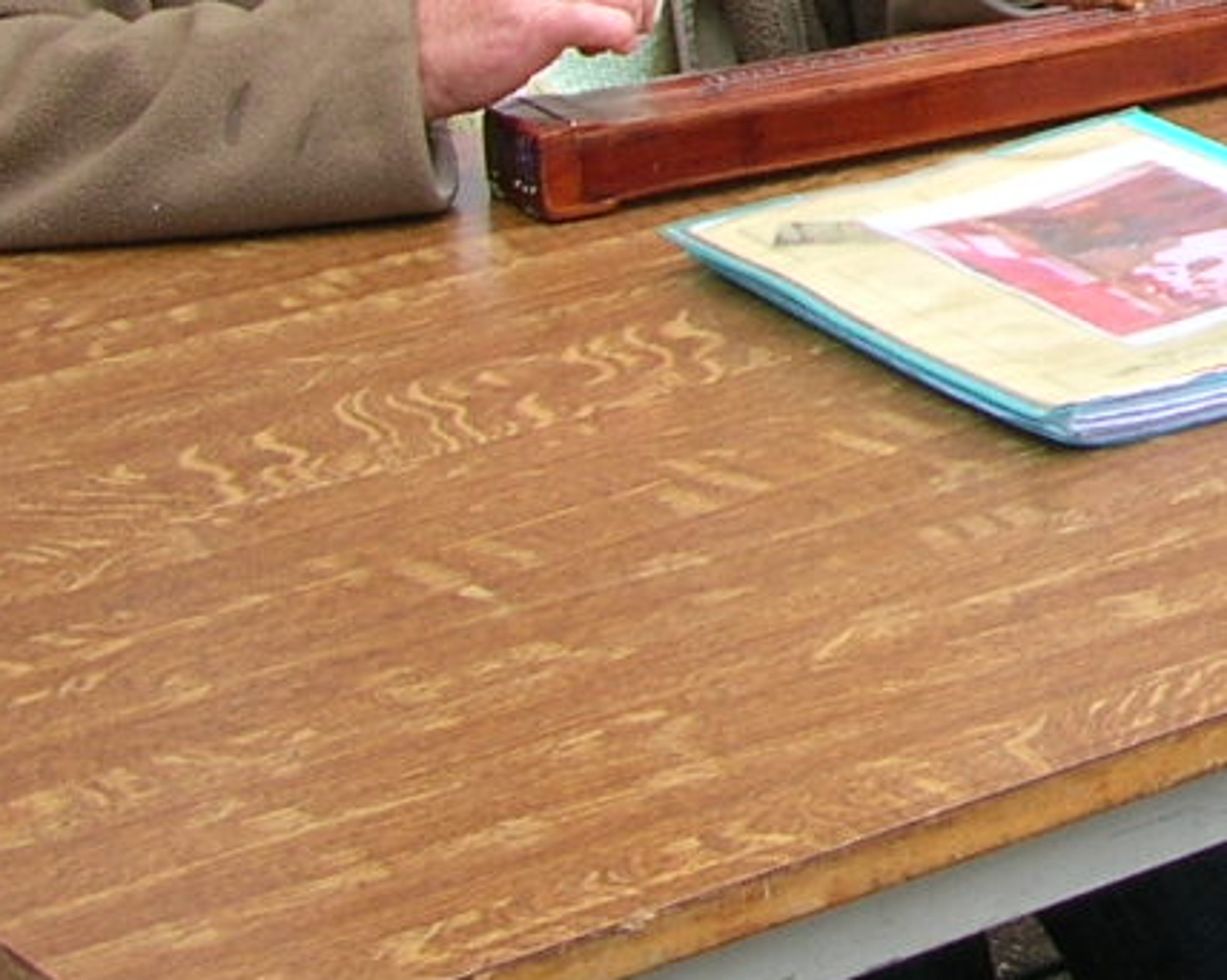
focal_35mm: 146
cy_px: -527
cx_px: 2213
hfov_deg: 12.1
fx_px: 5299
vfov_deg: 10.2
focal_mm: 6.6
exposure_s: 1/100
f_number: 3
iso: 50
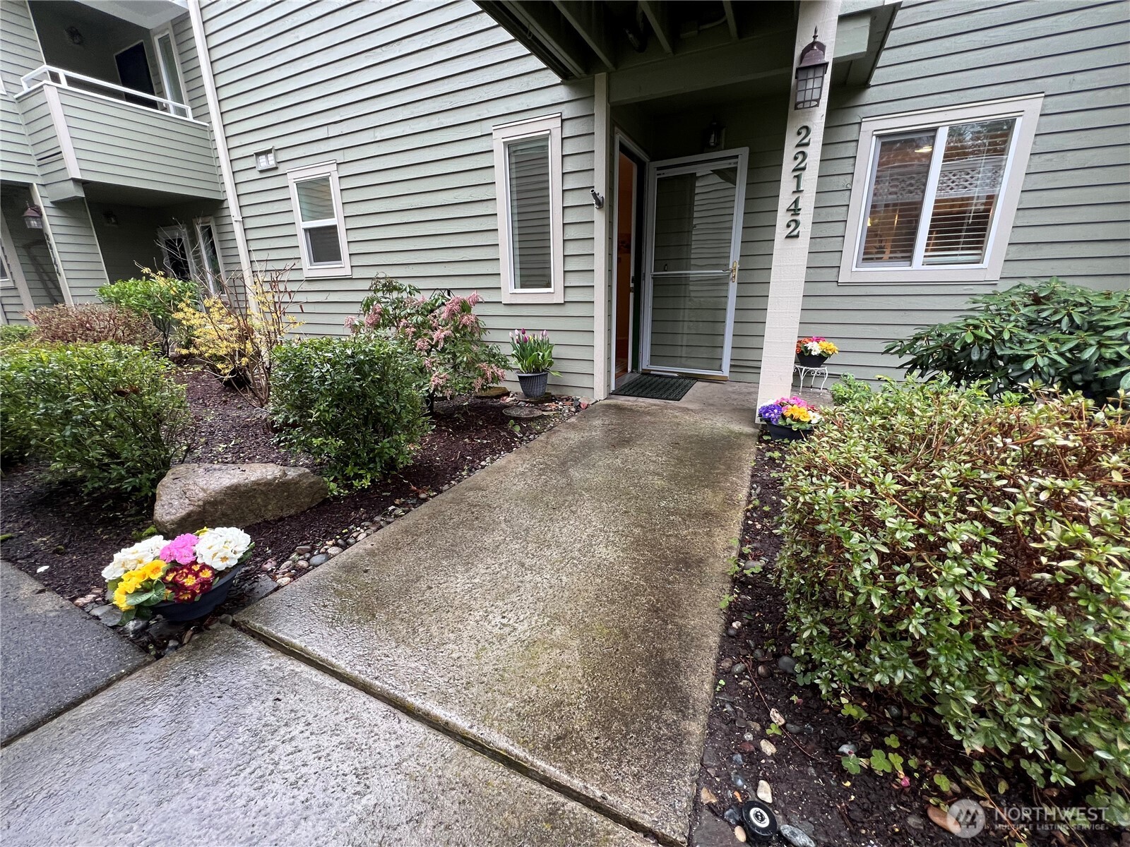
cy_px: 424
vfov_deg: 89.9
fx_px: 424
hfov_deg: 106.2
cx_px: 565
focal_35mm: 13
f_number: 1.8
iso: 80
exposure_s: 1/99
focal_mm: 1.57
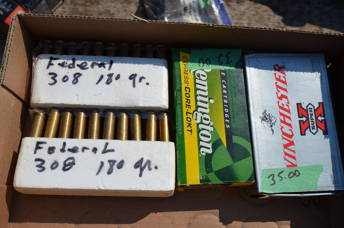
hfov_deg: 53.2
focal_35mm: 36
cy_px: 114
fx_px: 343
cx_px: 172
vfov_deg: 36.7
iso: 100
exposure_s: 1/400
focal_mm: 24
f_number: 10
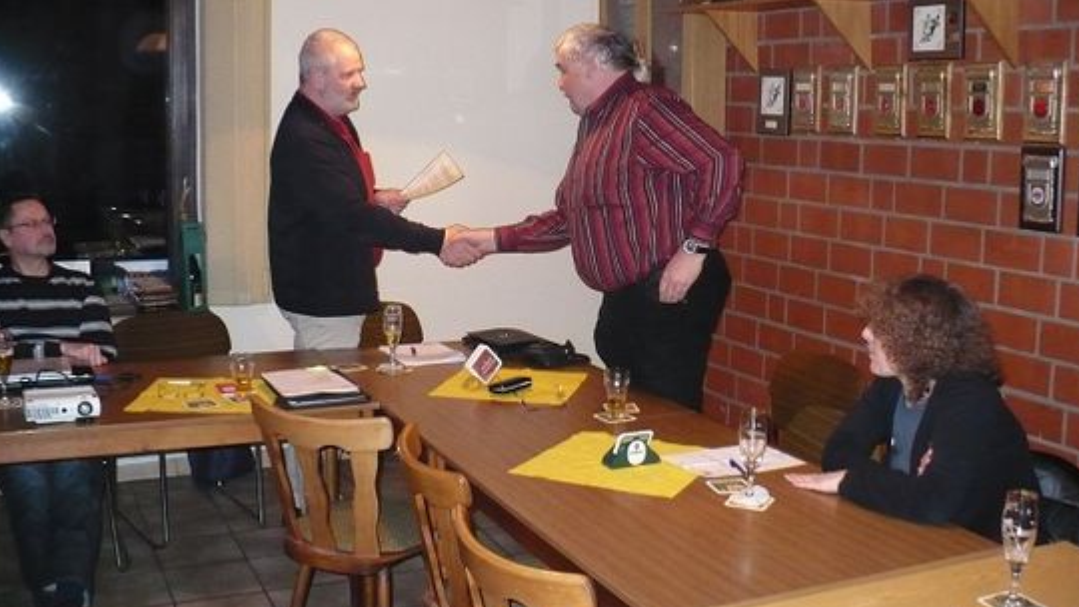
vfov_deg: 29.0
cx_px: 539
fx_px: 1173
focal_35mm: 41
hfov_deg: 49.4
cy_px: 250
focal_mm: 6.1
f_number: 2.8
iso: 500
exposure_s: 1/30
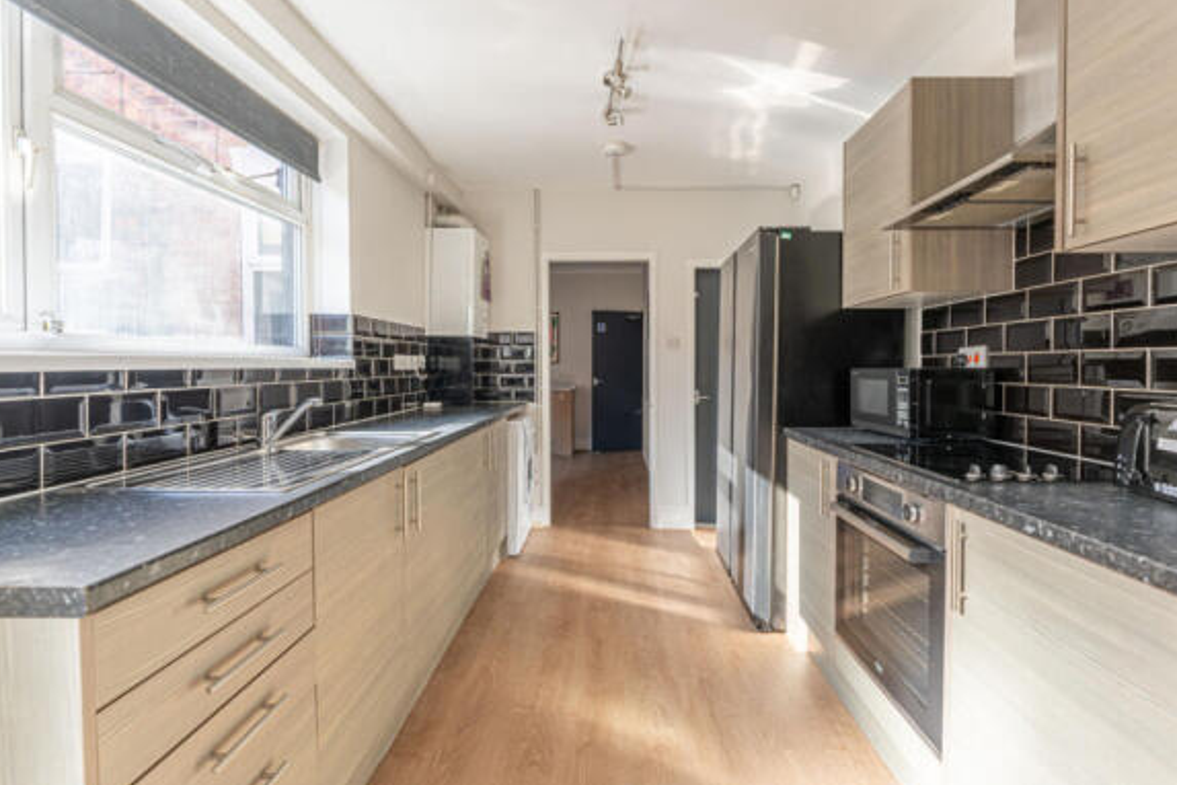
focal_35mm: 17
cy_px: 377
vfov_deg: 71.1
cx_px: 623
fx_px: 549
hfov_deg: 93.8
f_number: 5
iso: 100
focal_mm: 14.7
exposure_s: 1/100
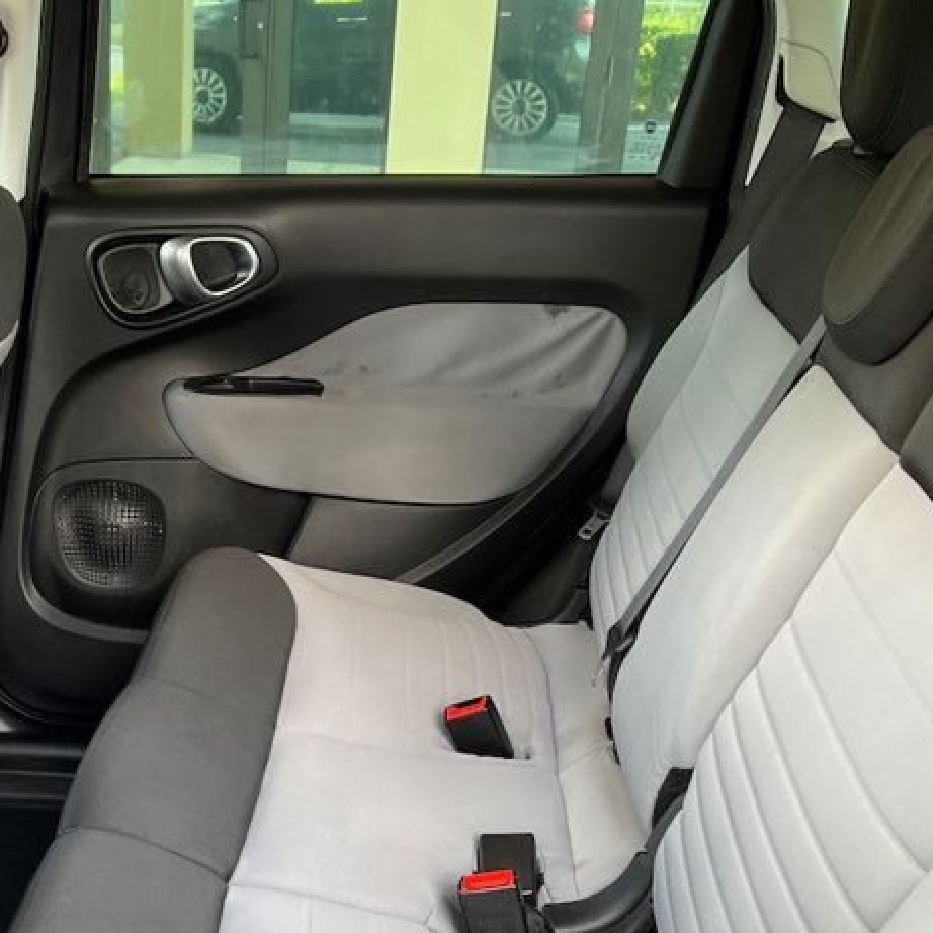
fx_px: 1555
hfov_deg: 33.0
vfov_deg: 32.7
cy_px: 708
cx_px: 275
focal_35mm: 51
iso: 100
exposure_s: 1/121
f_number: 1.5
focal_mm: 5.7
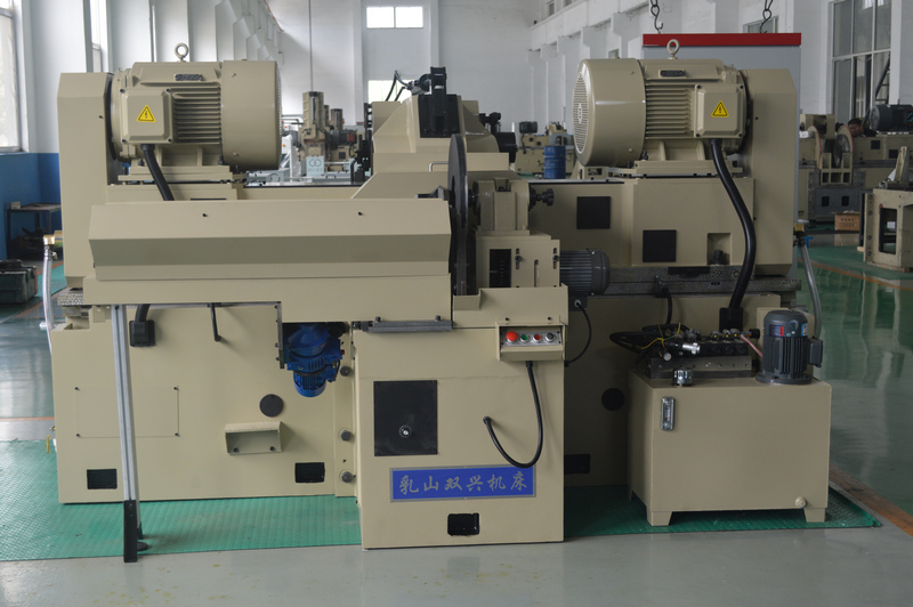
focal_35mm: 51
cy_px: 304
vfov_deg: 26.4
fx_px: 1292
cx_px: 456
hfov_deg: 38.9
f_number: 5
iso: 400
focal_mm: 34
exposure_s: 1/100
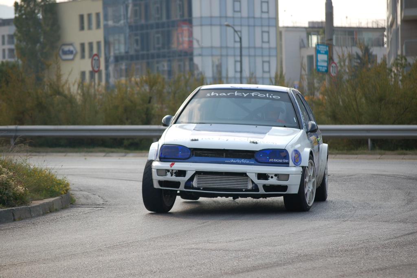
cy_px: 139
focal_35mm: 158
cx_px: 208
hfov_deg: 13.1
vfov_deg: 8.7
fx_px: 1823
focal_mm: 105
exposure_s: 1/1000
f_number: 4.8
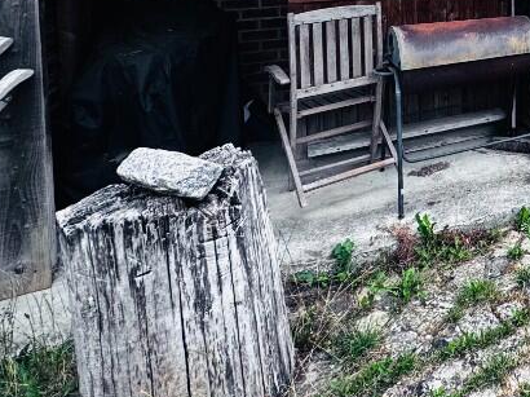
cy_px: -40
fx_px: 536
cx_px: 620
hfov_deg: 39.6
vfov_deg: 34.9
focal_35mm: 35
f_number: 2.2
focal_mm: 2.22
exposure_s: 1/932
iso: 50
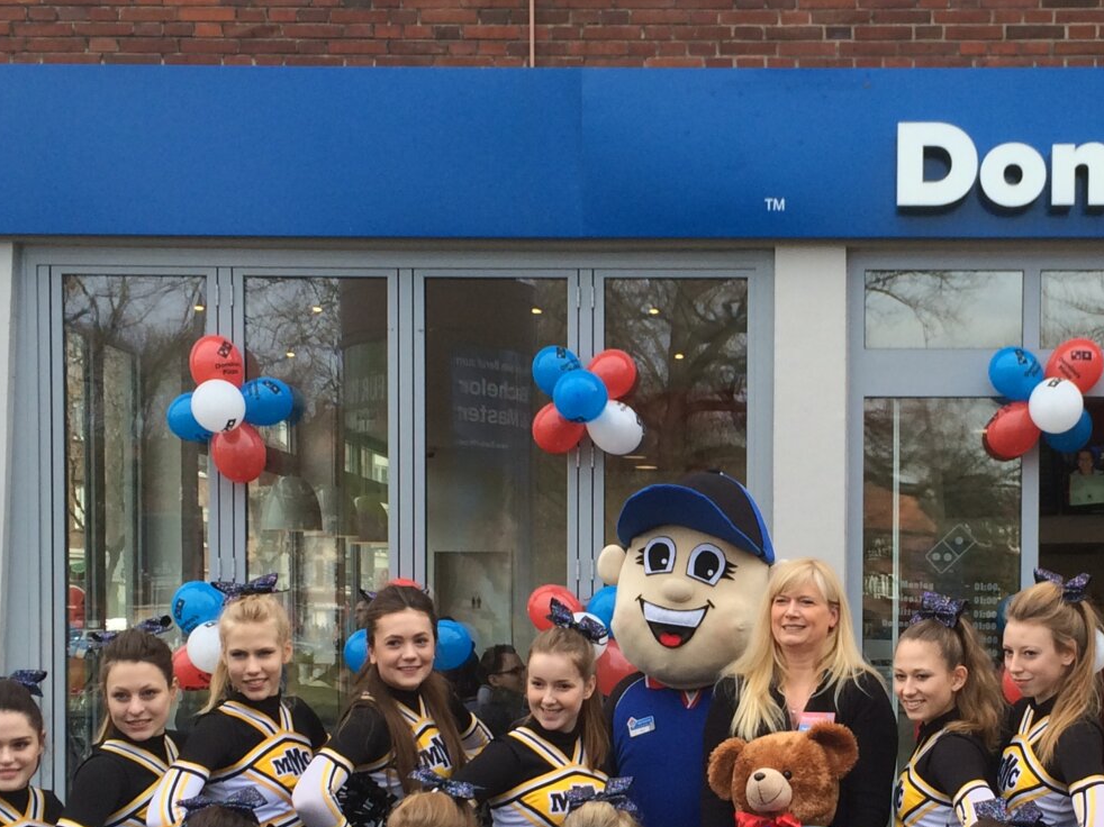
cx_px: 795
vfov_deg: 22.2
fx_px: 2073
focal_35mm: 65
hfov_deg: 29.5
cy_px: 674
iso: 32
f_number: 2.2
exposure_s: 1/323
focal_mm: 4.15
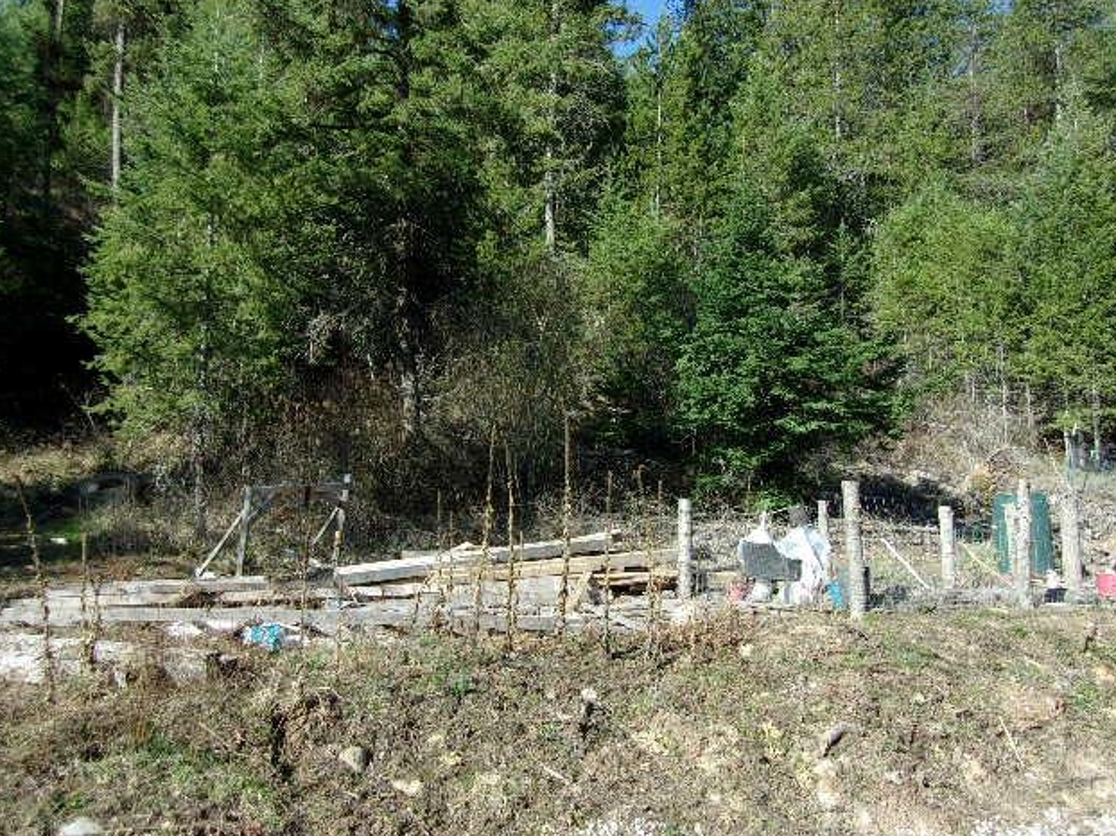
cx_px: 567
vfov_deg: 40.7
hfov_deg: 52.6
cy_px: 416
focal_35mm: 35
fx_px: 1128
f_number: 3.3
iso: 80
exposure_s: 1/420
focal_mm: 6.1
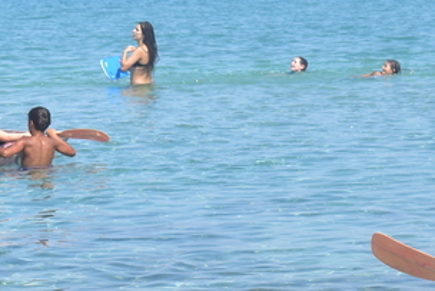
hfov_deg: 6.7
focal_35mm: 305
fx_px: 3685
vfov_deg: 4.5
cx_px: 559
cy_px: 317
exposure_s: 1/200
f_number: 8
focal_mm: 55
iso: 100
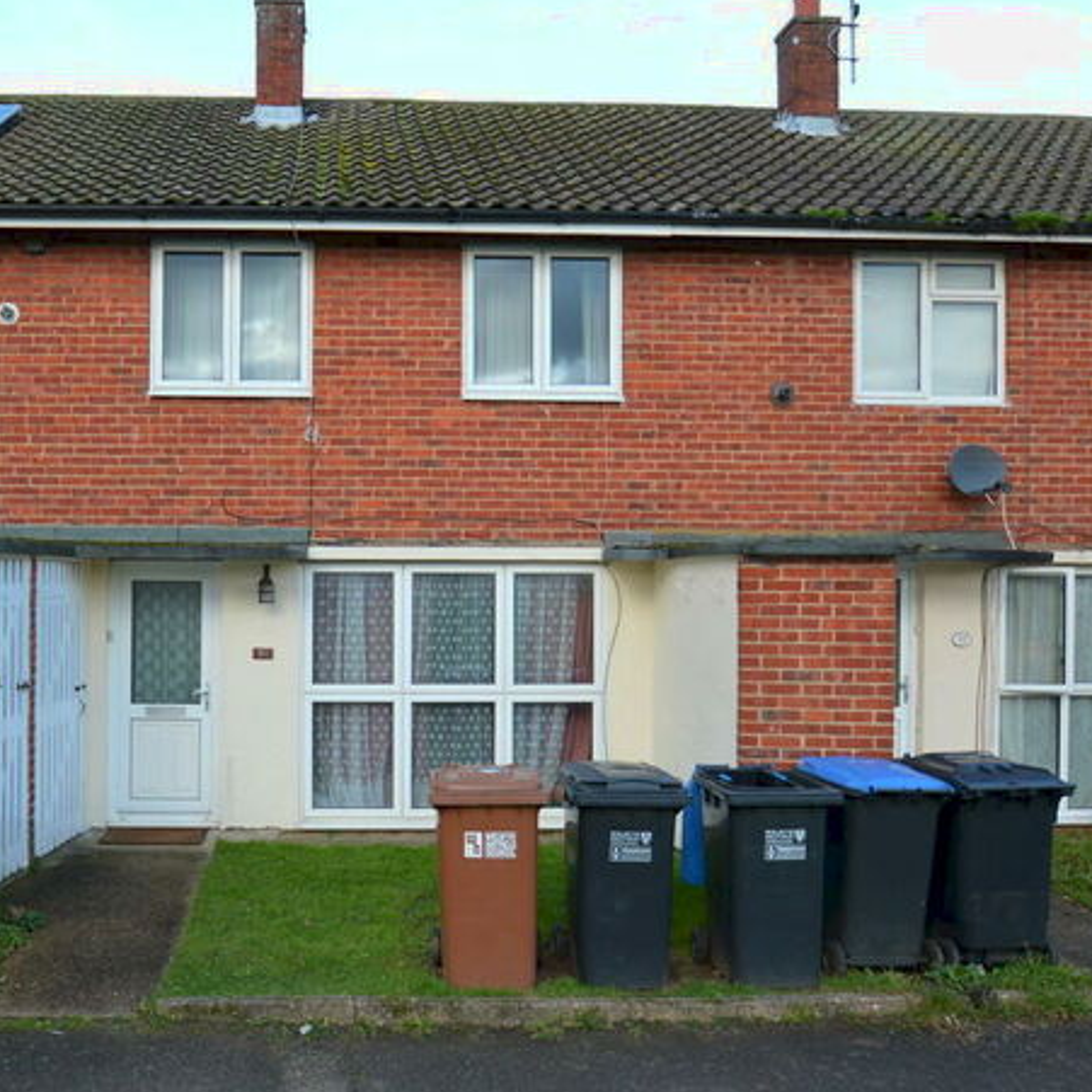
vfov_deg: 54.6
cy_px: 533
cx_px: 339
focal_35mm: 30
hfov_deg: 53.2
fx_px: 1059
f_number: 5.6
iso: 200
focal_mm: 15
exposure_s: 1/125
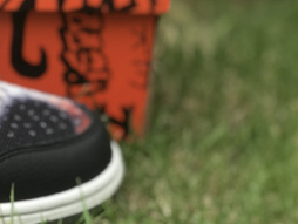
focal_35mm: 166
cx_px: -131
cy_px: -13
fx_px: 1430
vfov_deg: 8.9
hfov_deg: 11.5
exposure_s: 1/163
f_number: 2.8
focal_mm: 6.6
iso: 20
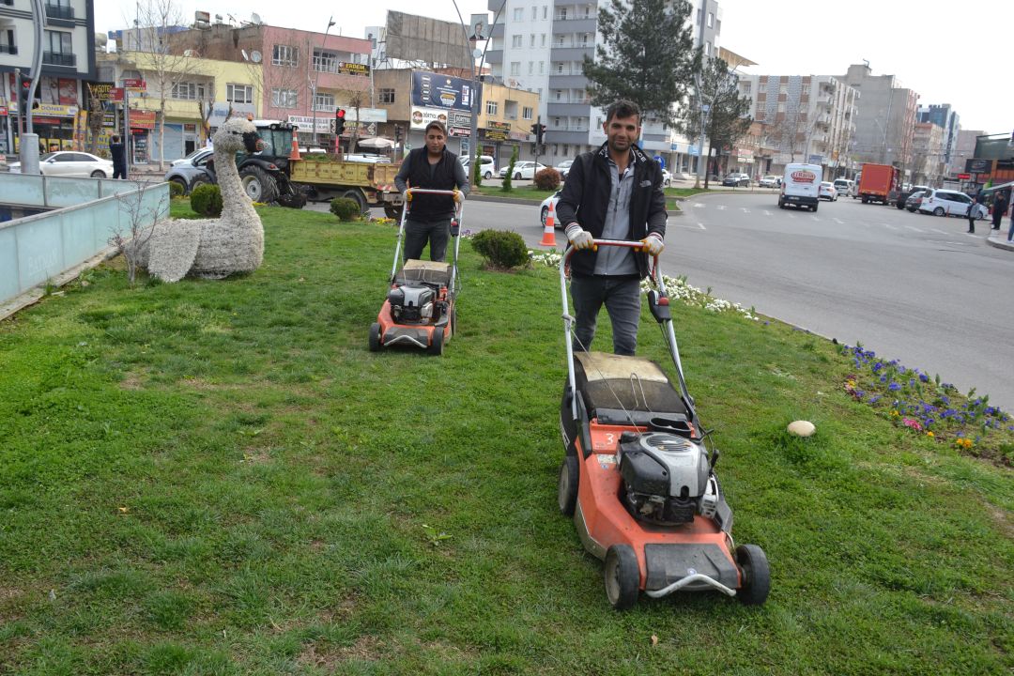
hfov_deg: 67.4
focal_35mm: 27
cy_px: 338
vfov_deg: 47.9
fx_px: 760
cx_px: 507
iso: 140
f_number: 5.6
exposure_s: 1/125
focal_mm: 18
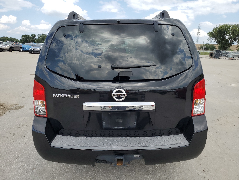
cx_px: 120
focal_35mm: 26
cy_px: 90
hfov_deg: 67.3
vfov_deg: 53.1
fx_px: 180
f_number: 1.5
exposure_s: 1/2000
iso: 50
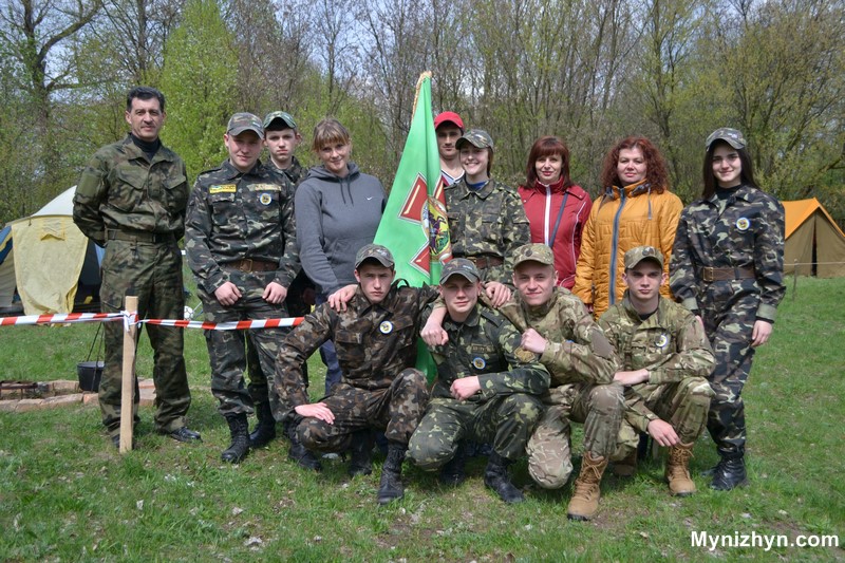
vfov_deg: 36.9
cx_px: 422
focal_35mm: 36
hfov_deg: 53.1
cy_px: 282
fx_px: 845
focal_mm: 24
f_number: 4
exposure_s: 1/1250
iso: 200
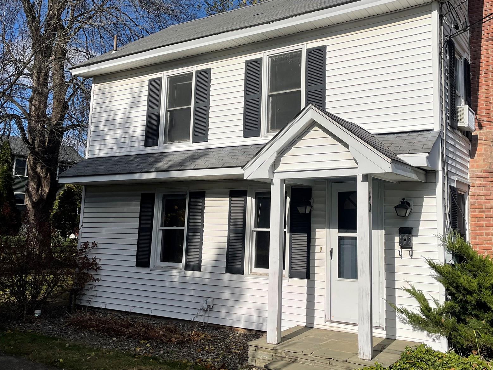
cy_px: 162
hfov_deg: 53.7
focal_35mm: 34
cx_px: 288
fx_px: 484
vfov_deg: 41.7
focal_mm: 4.2
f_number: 1.6
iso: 32
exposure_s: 1/9091
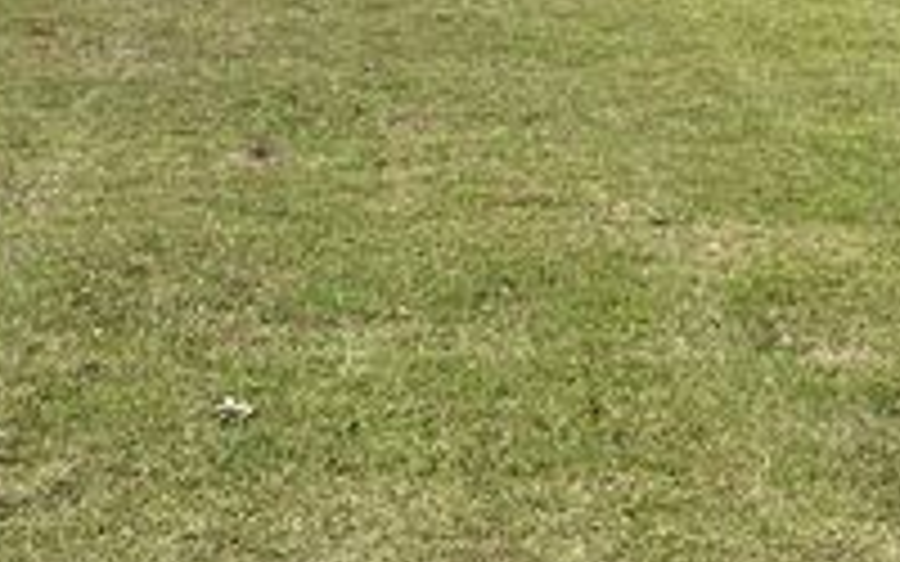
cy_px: -178
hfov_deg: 26.6
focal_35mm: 77
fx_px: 1889
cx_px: 266
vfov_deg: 16.0
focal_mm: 3
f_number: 1.8
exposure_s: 1/898
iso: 25
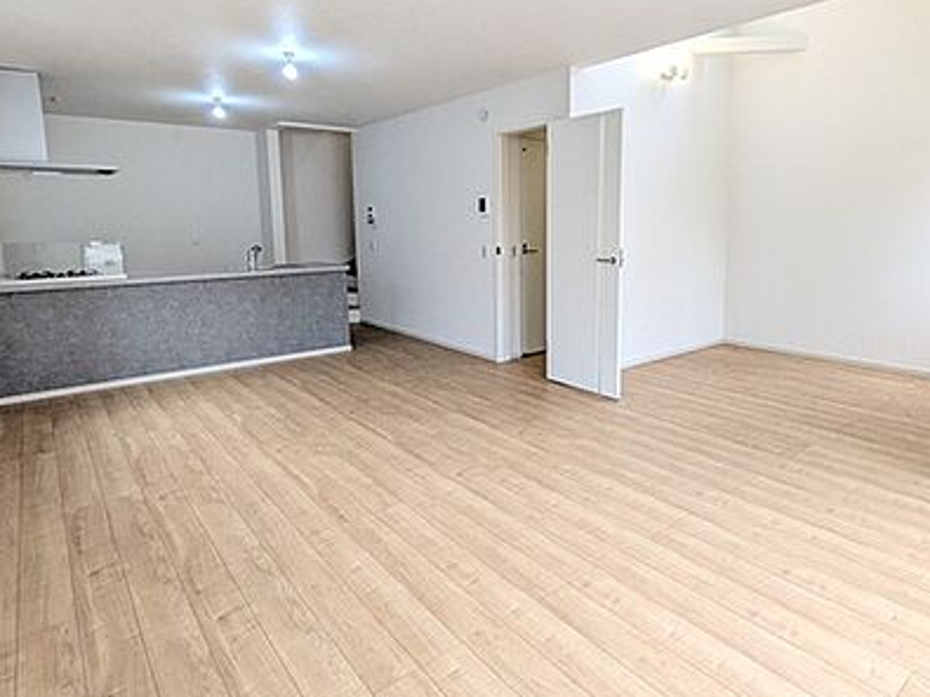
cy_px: 300
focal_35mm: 22
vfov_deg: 60.8
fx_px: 591
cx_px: 499
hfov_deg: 76.3
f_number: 2.2
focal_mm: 1.83
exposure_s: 1/100
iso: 96
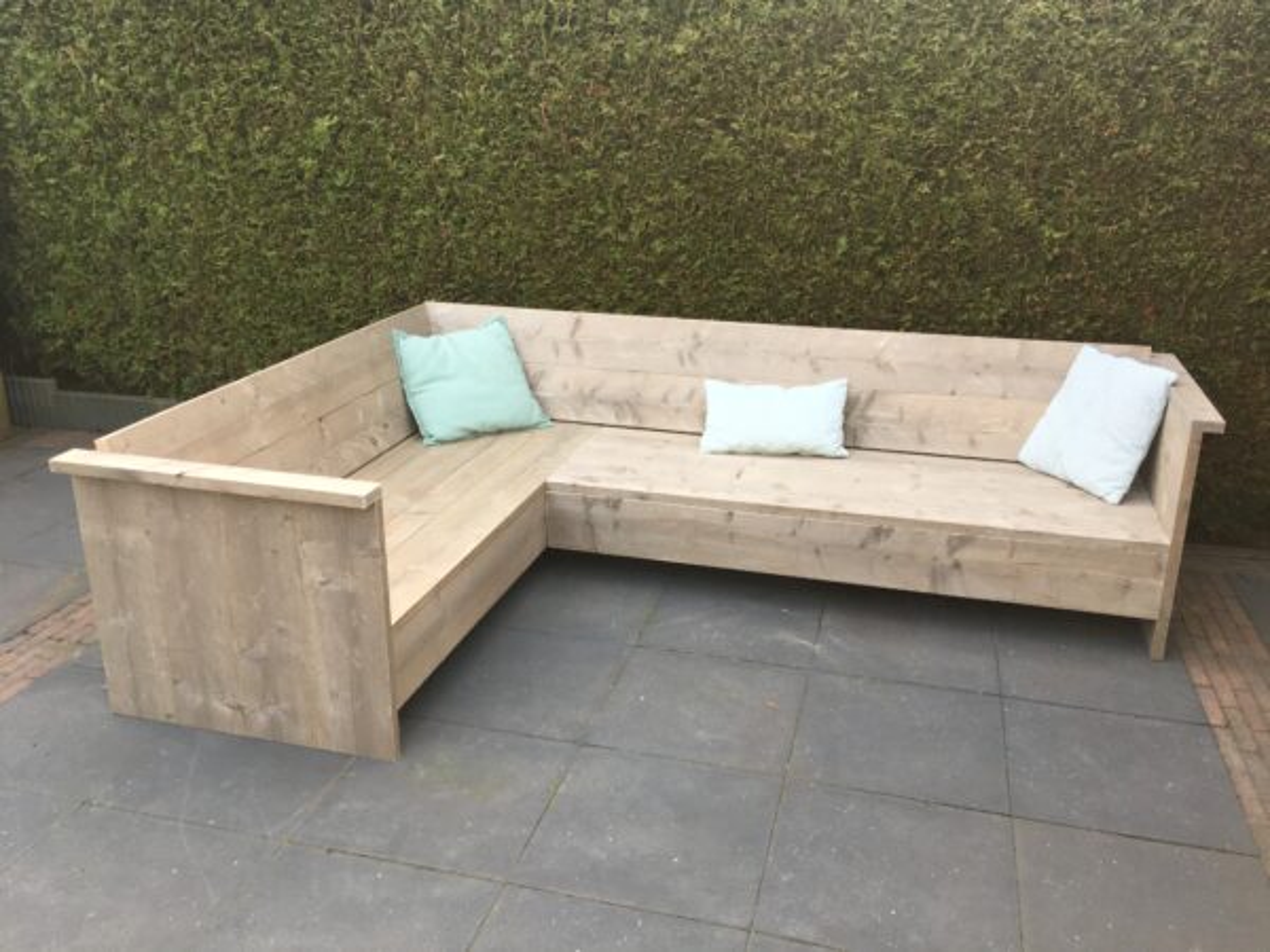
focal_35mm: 29
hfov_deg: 61.7
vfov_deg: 48.2
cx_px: 635
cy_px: 476
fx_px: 1064
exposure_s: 1/100
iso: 40
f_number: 2.2
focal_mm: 4.15
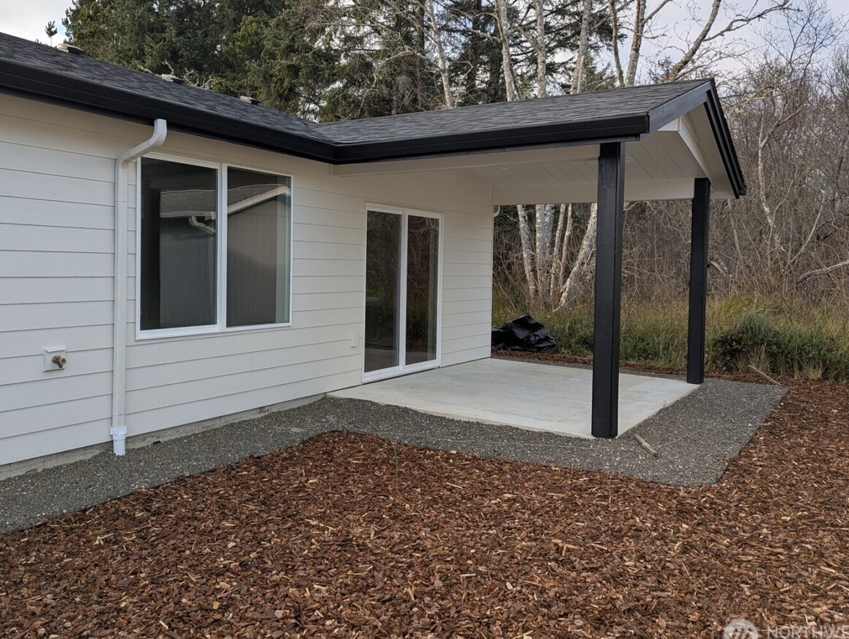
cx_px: 377
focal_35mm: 29
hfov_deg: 61.4
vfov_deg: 48.2
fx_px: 712
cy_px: 276
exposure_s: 1/522
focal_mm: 6.81
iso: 47
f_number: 1.85
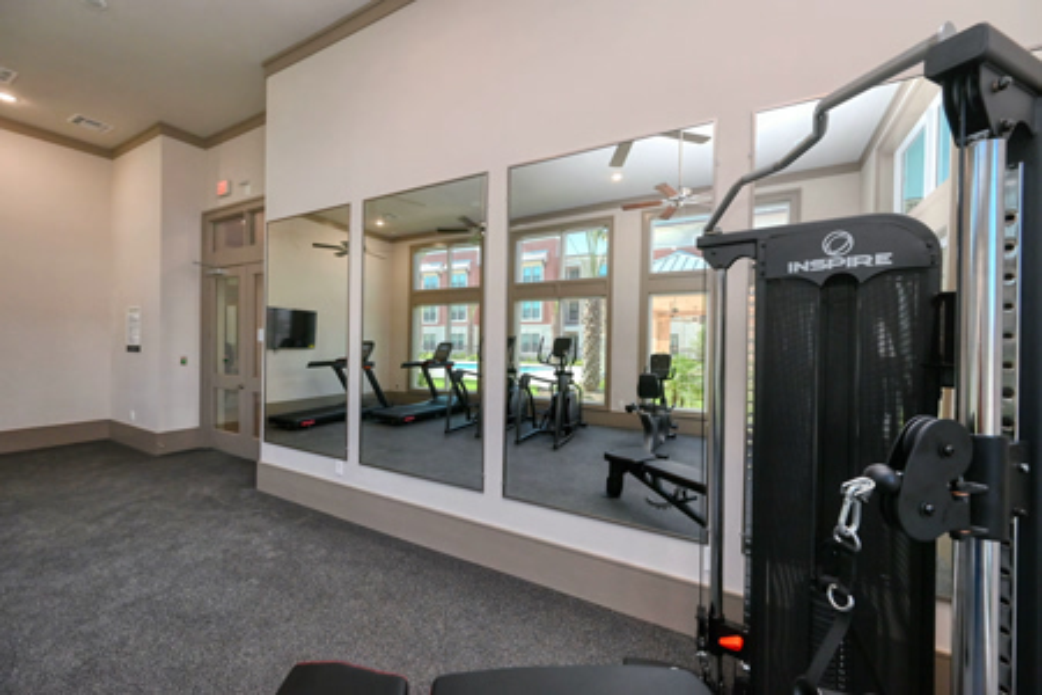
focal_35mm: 14
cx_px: 521
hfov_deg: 104.3
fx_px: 405
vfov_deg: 81.2
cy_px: 348
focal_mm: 14
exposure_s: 1/60
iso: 800
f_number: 7.1
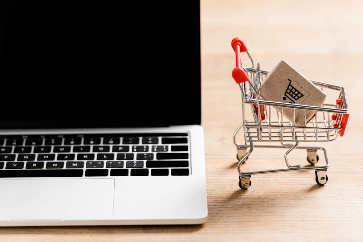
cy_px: 121
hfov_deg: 10.3
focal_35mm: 200
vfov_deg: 6.9
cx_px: 182
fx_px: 2017
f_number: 5
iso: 100
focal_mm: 200
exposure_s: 1/200
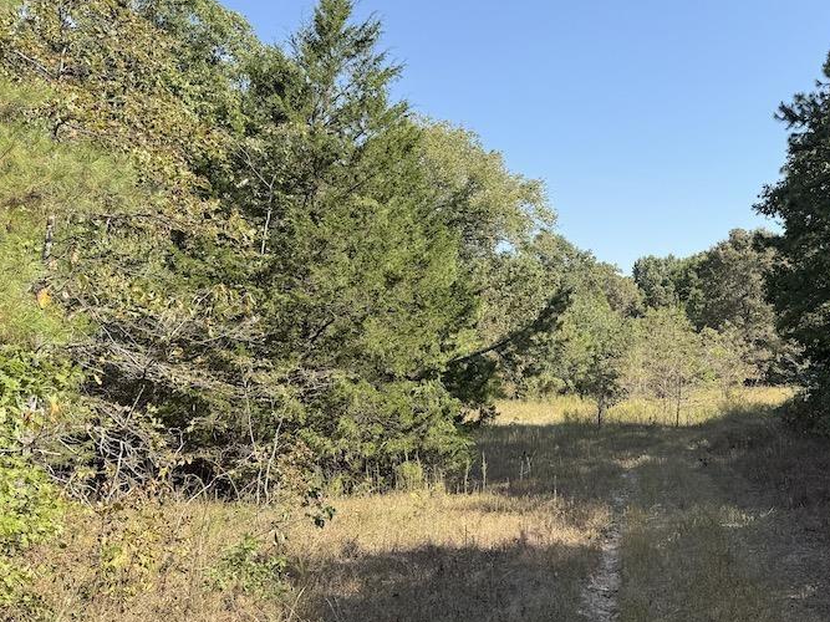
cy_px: 307
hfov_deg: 50.4
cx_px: 554
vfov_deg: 39.6
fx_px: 863
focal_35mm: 36
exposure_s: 1/1949
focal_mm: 6.76
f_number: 1.78
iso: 80
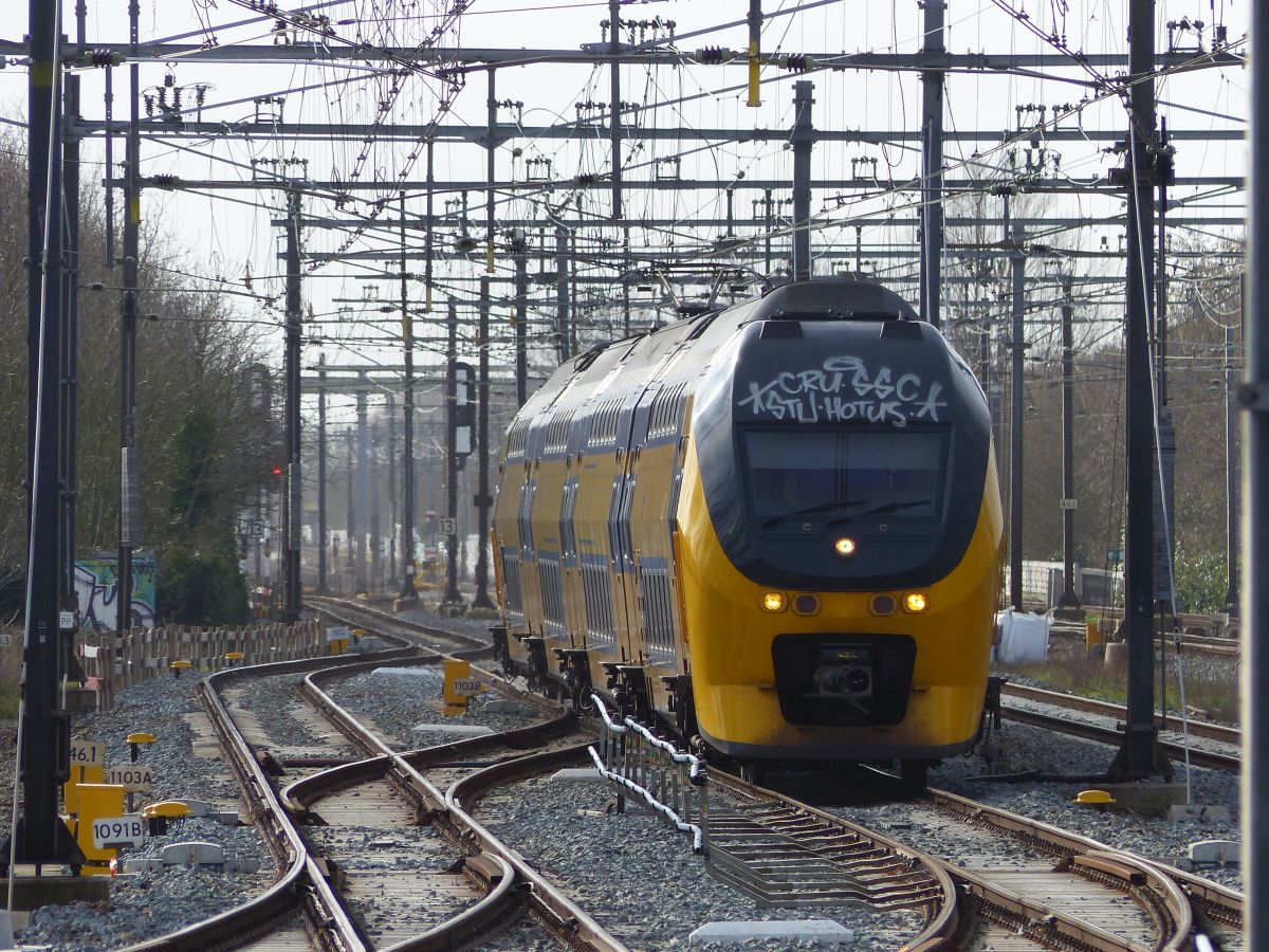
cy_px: 476
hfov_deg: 3.0
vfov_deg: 2.3
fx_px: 24195
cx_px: 634
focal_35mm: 660
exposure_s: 1/800
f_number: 4
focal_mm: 108
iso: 100
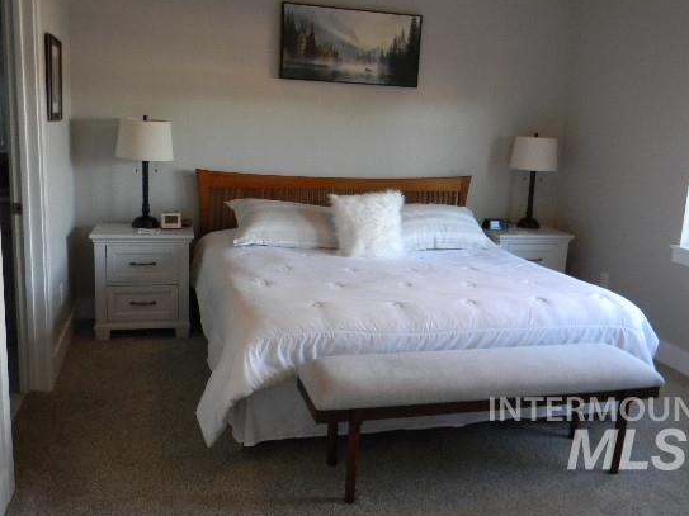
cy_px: 237
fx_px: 657
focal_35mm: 33
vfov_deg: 42.9
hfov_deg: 55.3
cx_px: 376
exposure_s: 1/34.3
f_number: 3.5
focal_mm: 5
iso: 400
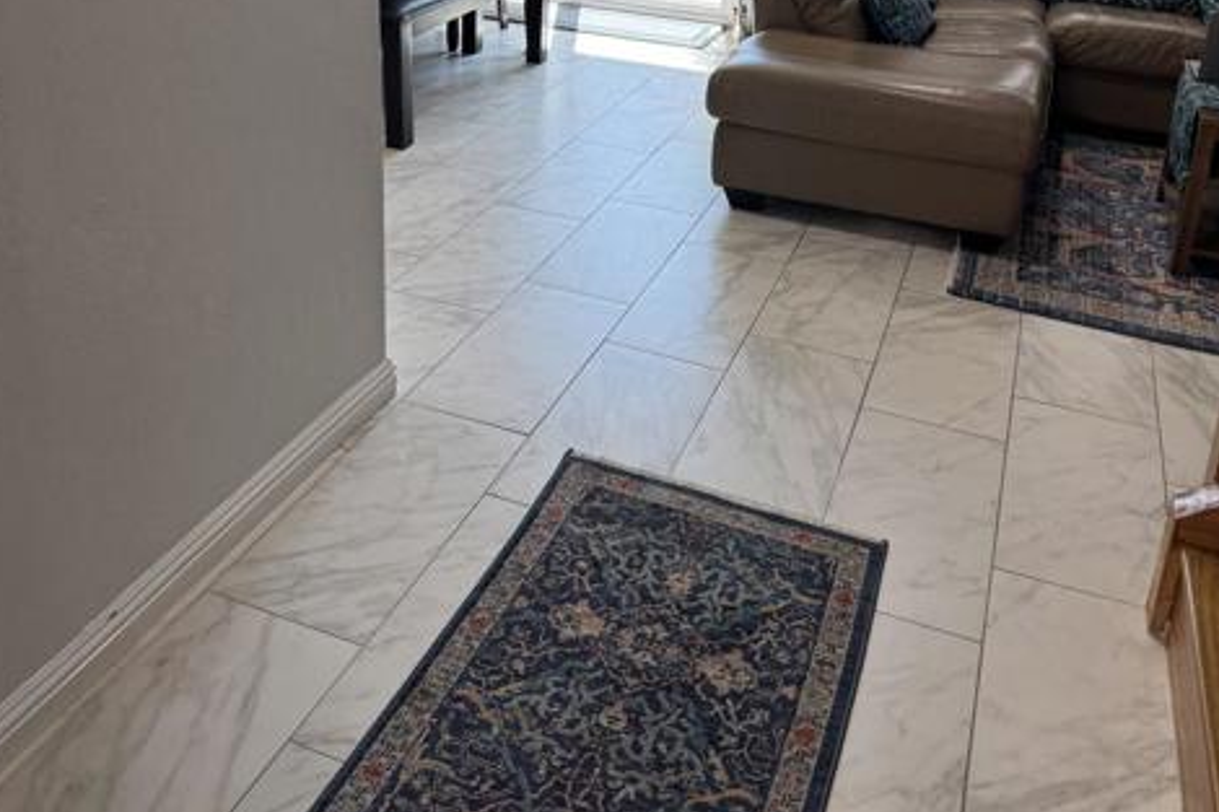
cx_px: 604
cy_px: 106
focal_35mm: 34
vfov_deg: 36.8
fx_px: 1151
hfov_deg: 55.8
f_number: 1.78
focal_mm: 6.76
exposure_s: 1/120
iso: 80
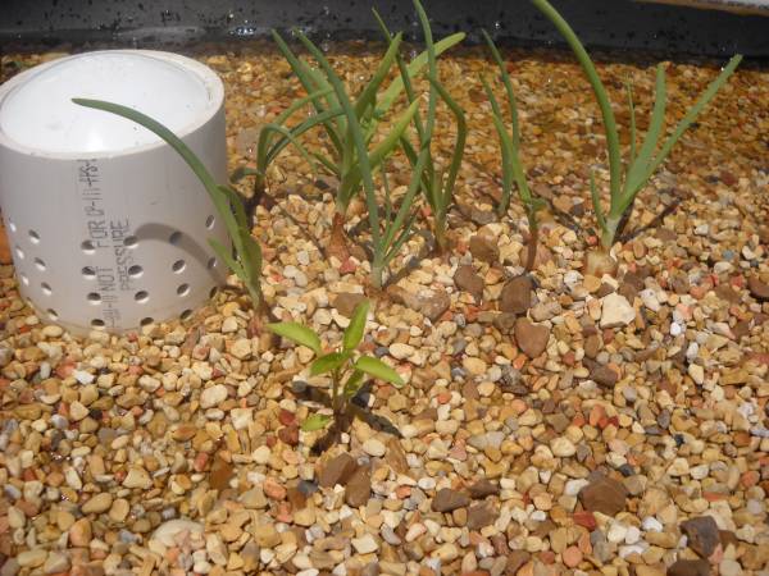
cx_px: 384
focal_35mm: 41
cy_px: 288
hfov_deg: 45.8
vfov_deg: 35.1
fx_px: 911
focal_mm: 6.72
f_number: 5.5
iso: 64
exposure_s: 1/707
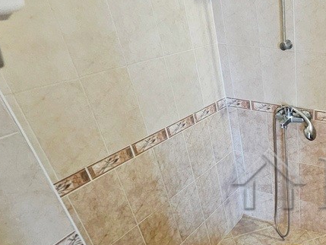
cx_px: 343
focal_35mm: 31
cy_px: 189
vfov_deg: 43.7
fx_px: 292
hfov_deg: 46.2
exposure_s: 1/50
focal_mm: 1.7
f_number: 2.2
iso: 200
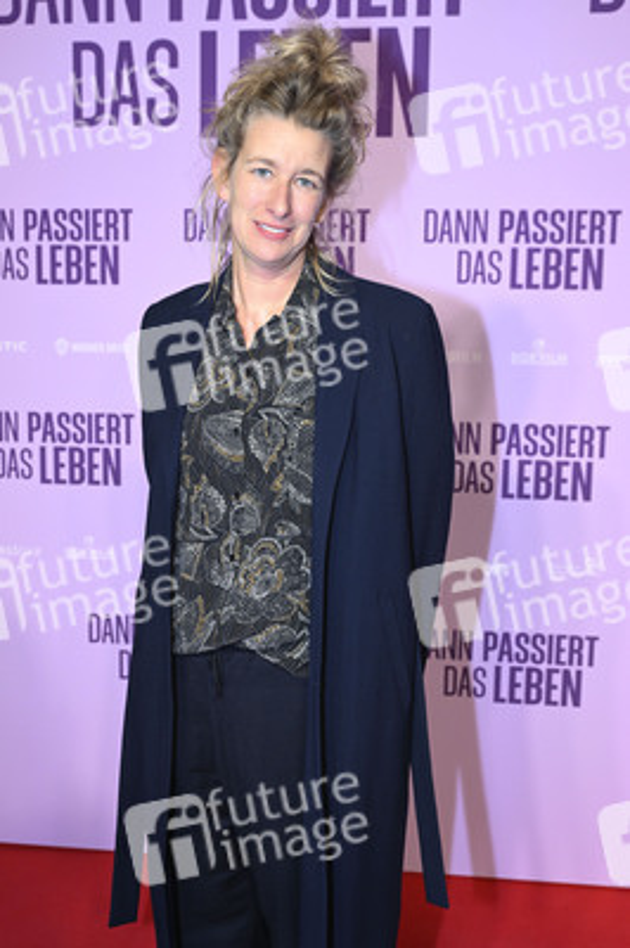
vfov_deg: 48.5
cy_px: 474
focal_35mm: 40
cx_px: 315
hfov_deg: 33.3
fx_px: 1052
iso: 1250
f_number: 4.5
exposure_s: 1/200
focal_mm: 40
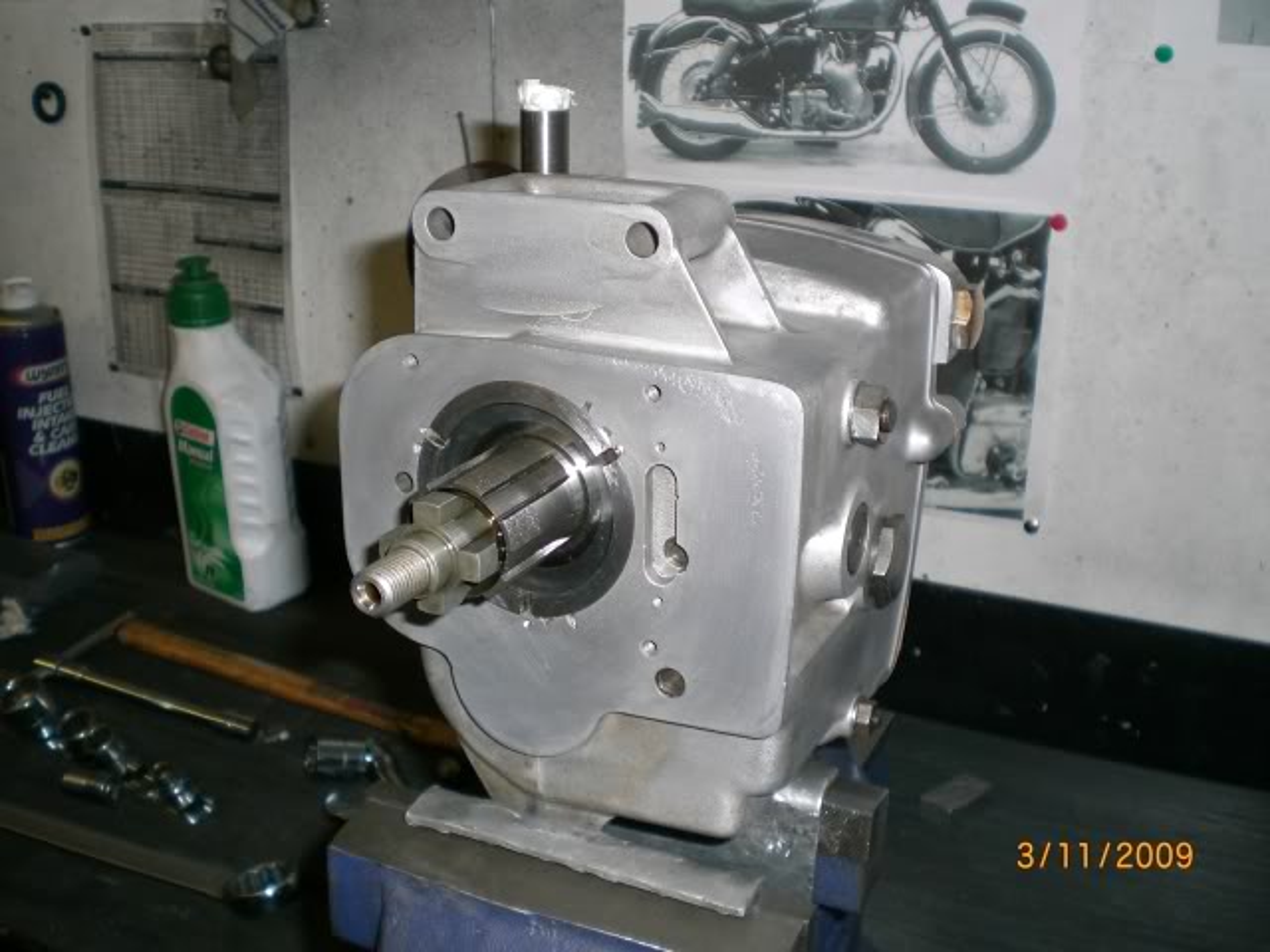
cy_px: 476
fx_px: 1394
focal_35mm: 38
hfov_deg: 49.0
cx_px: 635
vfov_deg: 37.7
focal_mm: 6.3
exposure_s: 1/60
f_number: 3.1
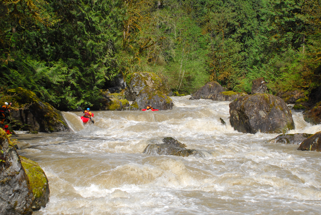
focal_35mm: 67
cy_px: 104
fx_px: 598
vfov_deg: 20.4
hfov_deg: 30.0
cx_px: 164
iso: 200
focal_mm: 38
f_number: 5
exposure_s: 1/800
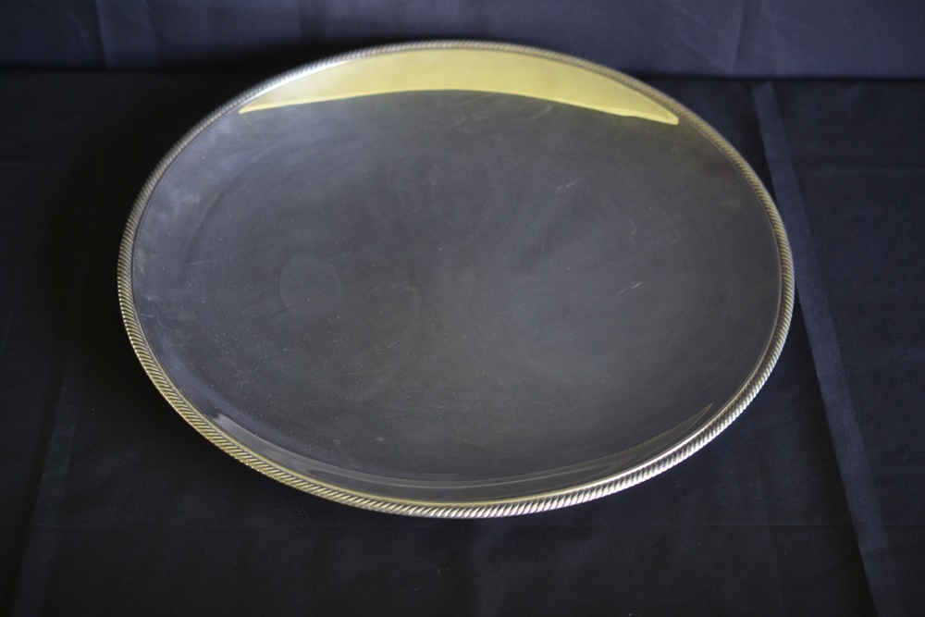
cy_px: 308
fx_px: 1542
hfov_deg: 33.4
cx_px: 462
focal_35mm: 60
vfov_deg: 22.6
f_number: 2.8
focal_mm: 40
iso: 560
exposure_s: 1/60
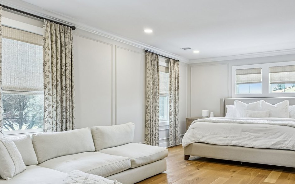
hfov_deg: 61.1
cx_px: 163
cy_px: 112
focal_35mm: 31
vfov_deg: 40.4
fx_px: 249
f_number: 8
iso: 400
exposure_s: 1/25
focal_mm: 16
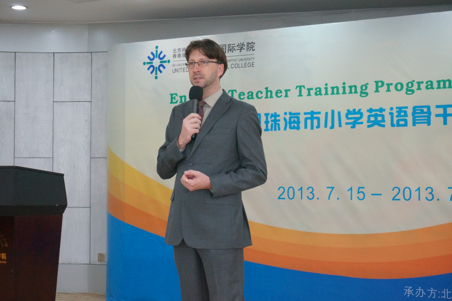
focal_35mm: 75
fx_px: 941
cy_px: 150
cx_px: 226
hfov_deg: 27.0
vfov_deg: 18.1
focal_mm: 50
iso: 3200
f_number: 5.6
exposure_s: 1/125
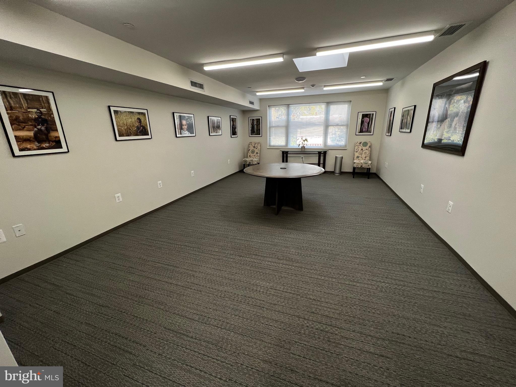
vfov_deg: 89.9
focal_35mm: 13
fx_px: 194
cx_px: 258
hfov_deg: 106.2
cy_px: 194
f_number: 1.8
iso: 100
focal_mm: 1.57
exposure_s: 1/120
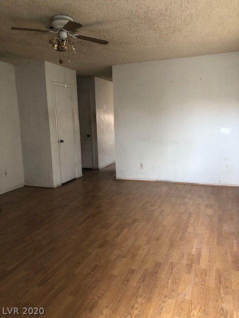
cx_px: 120
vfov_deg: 63.4
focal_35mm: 28
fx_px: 258
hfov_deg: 49.7
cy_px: 159
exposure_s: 1/17
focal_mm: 3.99
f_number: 1.8
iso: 40
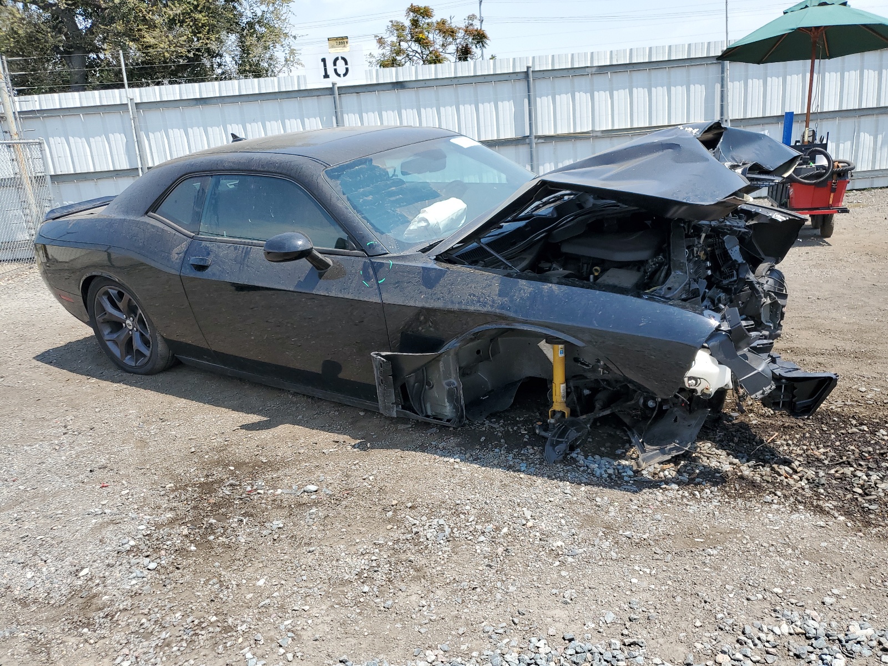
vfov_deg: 53.1
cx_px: 444
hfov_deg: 67.3
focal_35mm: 26
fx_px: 667
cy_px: 333
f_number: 1.5
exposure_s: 1/2000
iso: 50
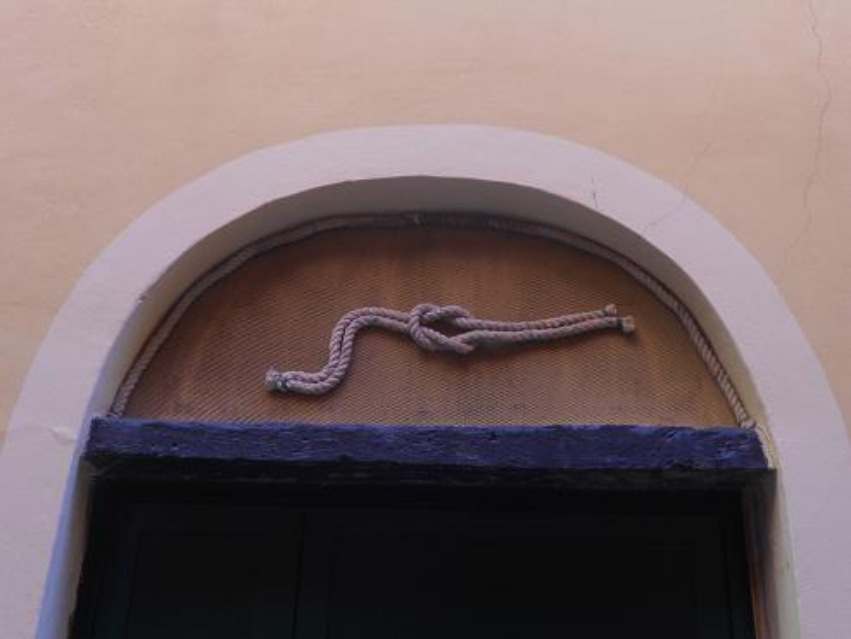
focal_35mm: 37
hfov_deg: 50.1
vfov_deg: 38.7
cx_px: 426
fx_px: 910
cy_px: 320
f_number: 3.9
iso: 80
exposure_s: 1/40
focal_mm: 6.7
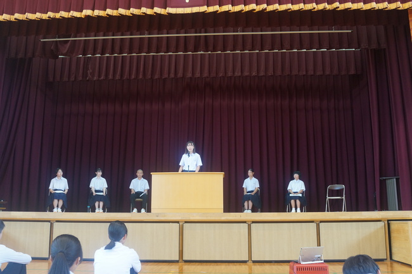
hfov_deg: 54.4
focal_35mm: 35
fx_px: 400
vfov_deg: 37.8
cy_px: 137
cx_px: 206
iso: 1600
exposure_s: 1/80
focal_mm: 35
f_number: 5.6
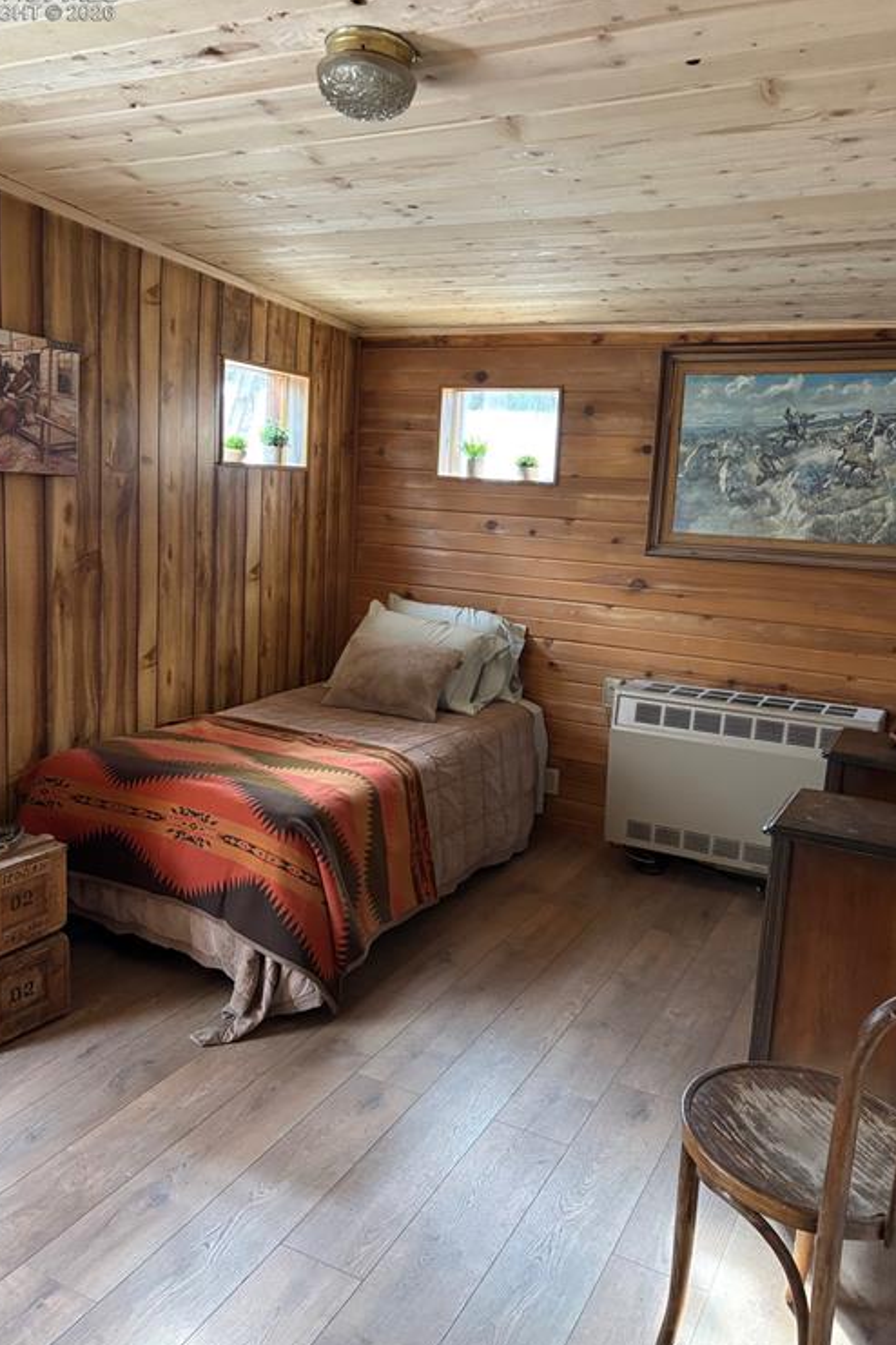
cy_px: 660
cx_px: 437
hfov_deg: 46.4
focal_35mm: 28
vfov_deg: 65.5
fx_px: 1046
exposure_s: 1/60
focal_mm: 5.96
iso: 400
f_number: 1.6
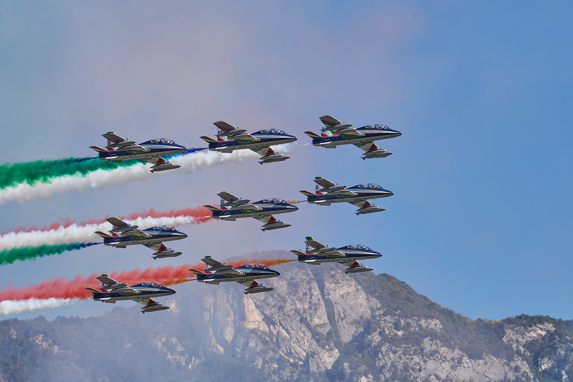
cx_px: 310
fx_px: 2753
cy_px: 201
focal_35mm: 173
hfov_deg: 11.9
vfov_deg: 7.9
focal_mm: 100
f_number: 4
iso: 100
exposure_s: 1/1250
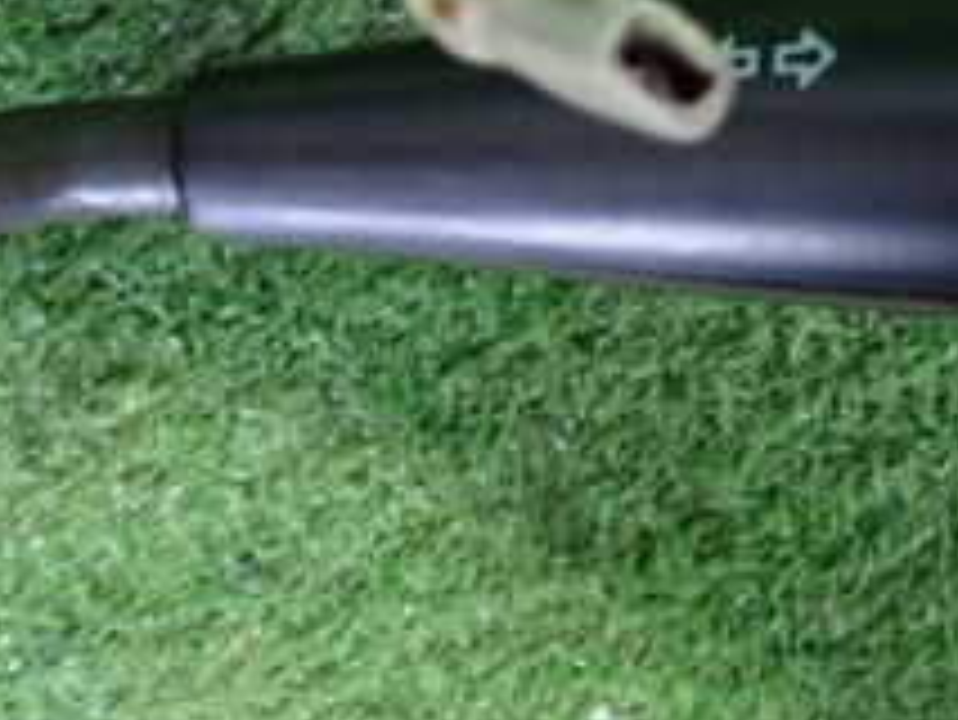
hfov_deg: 21.8
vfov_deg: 16.3
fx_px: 2492
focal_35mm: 90
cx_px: 459
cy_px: 94
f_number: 2.4
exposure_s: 1/20
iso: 800
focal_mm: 5.79
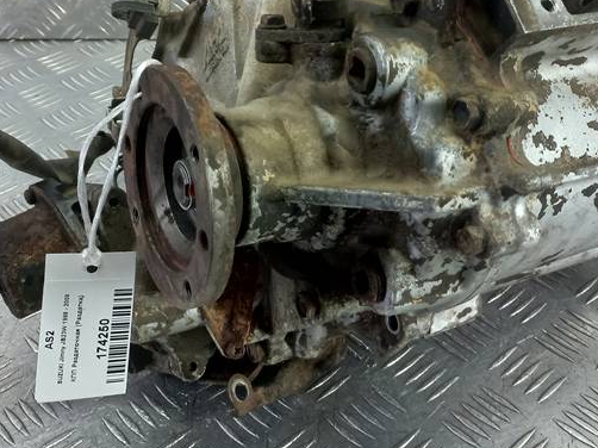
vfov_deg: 28.3
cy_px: 138
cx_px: 340
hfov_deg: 37.4
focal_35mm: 51
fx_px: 881
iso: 80
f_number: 1.8
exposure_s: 1/50
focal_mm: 4.6
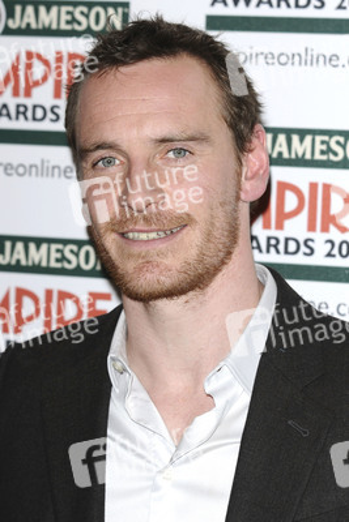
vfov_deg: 15.9
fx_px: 1874
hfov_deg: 10.6
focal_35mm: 129
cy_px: 261
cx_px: 174
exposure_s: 1/200
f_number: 4
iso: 200
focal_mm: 86
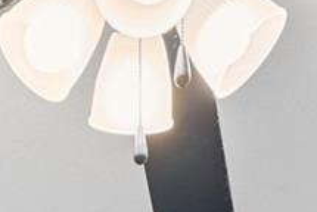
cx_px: 35
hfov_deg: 19.3
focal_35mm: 104
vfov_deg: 9.7
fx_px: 917
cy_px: 661
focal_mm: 14
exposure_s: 1/2
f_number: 7.1
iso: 320
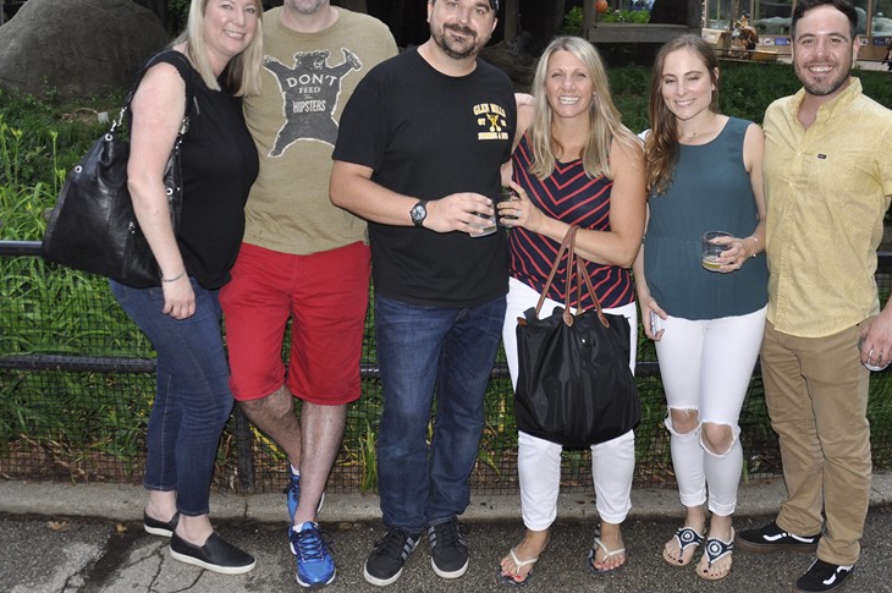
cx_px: 501
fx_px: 916
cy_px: 207
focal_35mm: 37
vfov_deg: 35.6
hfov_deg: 51.8
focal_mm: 18
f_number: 3.5
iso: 400
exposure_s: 1/60
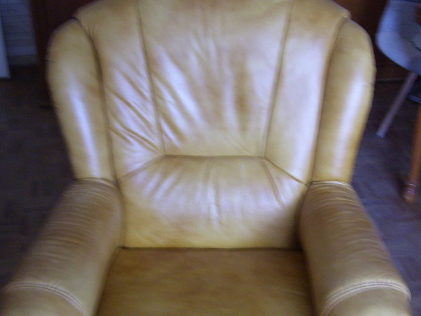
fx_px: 632
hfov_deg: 36.8
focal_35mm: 52
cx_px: 231
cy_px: 202
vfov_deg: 27.9
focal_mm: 6
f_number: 2.7
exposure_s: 1/15
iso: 160
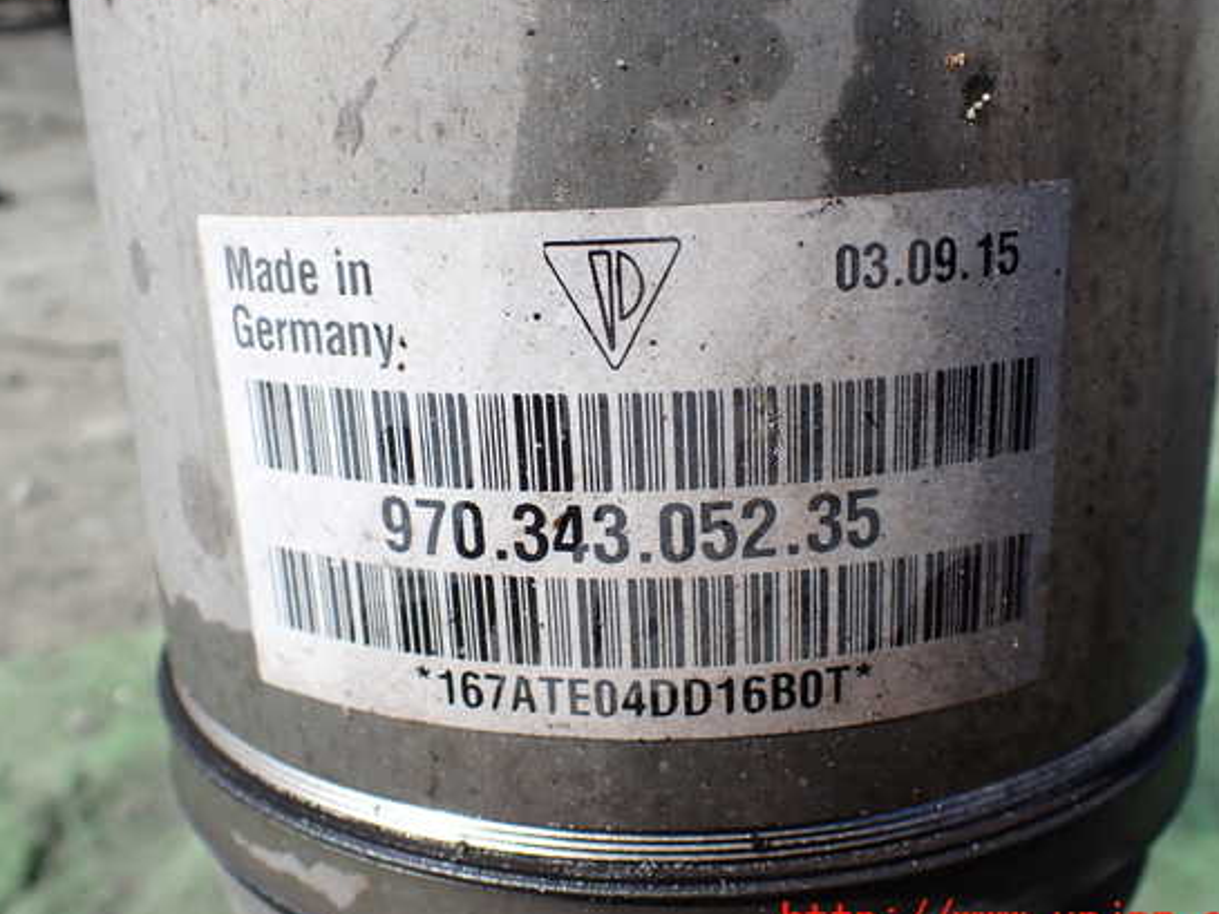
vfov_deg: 43.0
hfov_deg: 55.3
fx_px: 1162
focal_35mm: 33
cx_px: 615
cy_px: 449
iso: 100
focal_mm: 5.4
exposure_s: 1/800
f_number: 3.2
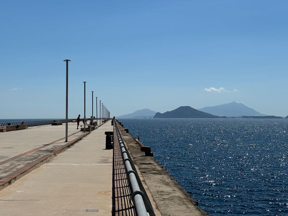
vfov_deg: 28.0
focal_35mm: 52
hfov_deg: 36.8
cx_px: 144
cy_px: 108
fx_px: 433
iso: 32
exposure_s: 1/7692
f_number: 1.6
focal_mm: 5.96
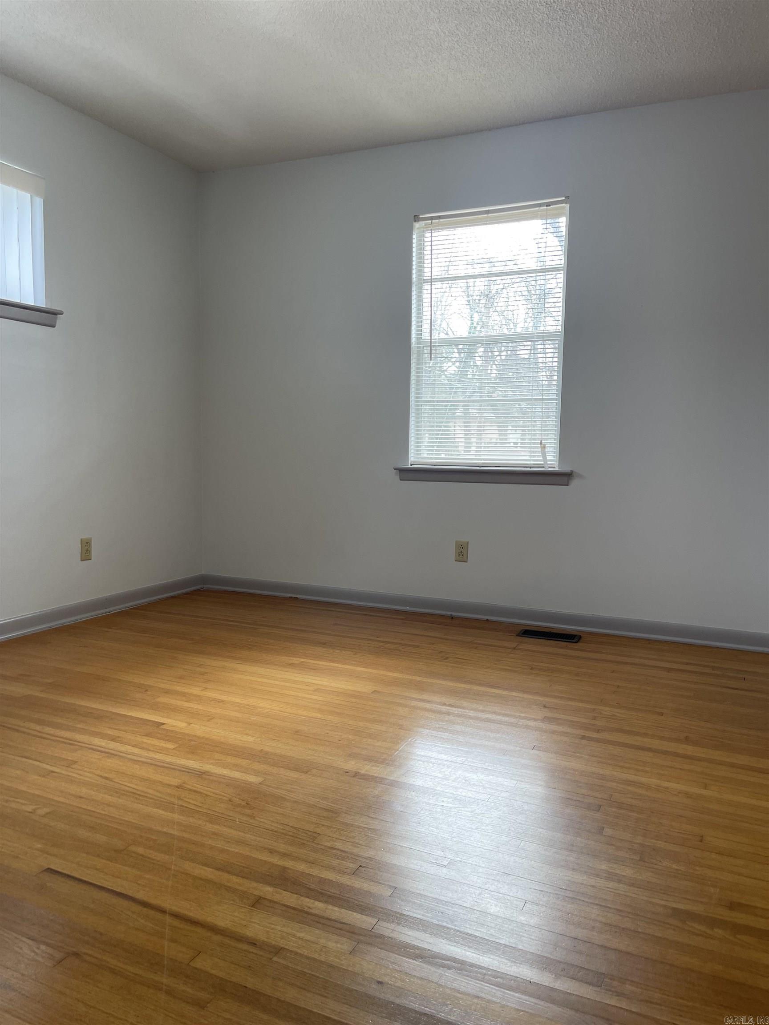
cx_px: 384
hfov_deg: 53.1
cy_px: 512
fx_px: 770
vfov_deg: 67.3
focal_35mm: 26
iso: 64
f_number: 1.6
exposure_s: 1/120
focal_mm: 5.1
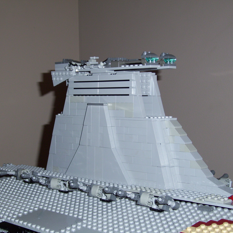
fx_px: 480
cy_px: 117
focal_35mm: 63
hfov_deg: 27.3
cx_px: 107
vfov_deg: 27.3
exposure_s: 1/40
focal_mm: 8.8
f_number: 4
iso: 80
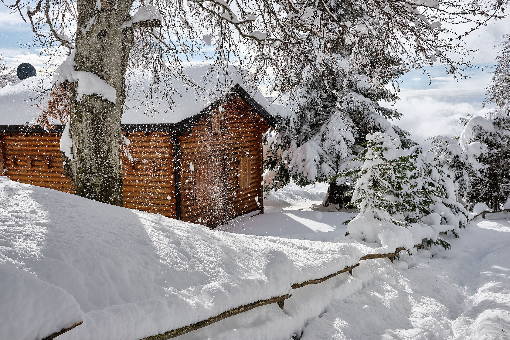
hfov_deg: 50.7
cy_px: 170
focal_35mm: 38
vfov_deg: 35.1
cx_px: 255
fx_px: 538
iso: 200
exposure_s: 1/400
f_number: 10
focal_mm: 25.4
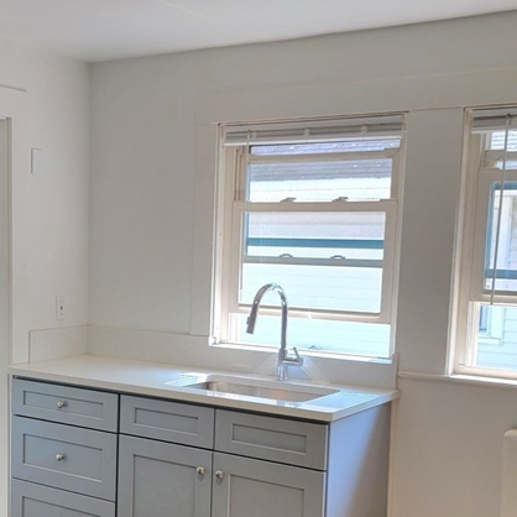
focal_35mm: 52
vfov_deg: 32.6
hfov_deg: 32.2
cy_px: 338
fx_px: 879
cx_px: 131
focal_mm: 6.7
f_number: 1.8
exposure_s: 1/120
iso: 32
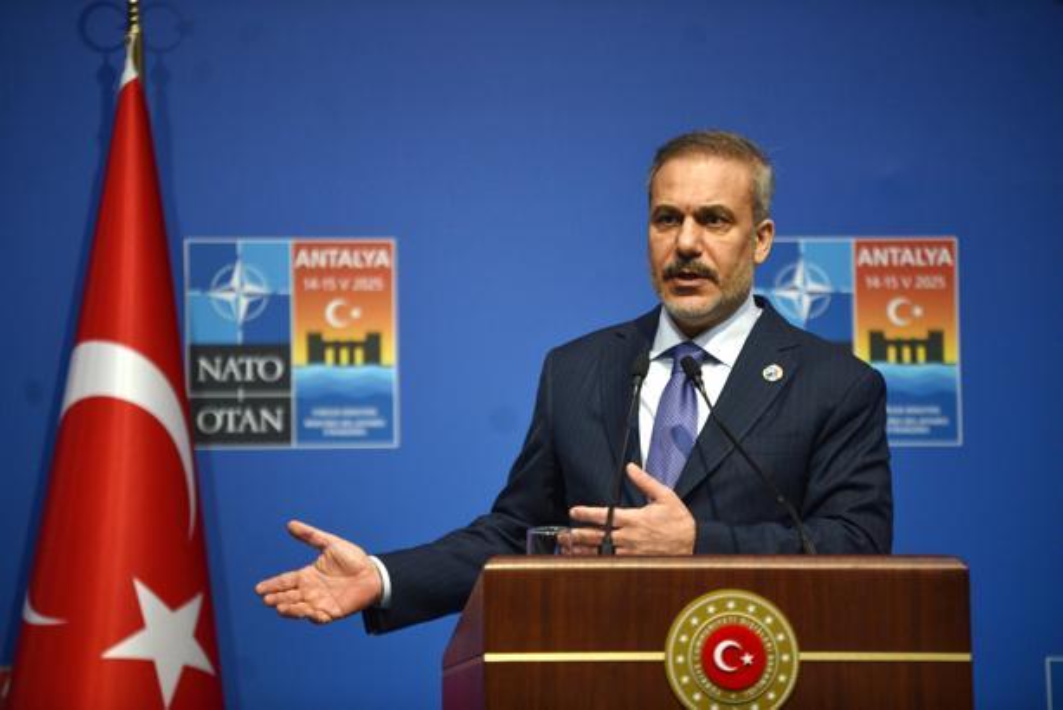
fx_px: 5908
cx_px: 532
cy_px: 355
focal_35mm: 200
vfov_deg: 6.9
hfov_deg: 10.3
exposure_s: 1/320
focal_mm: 200
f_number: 2.8
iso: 640
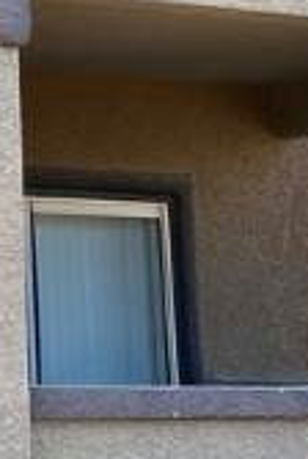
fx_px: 1585
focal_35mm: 124
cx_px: -179
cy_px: 19
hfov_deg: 10.6
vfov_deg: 16.2
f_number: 1.8
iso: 32
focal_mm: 4.25
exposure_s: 1/685
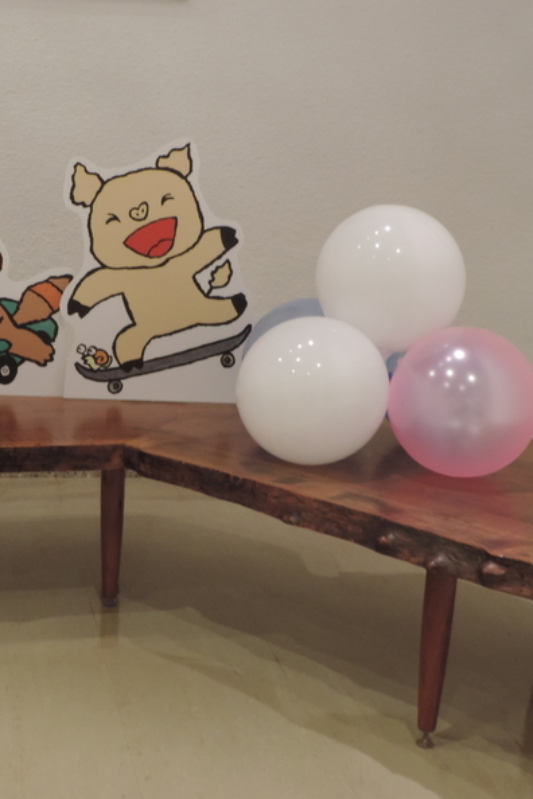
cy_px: 400
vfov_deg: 35.6
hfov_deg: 23.9
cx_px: 125
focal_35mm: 56
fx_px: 1244
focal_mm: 7.1
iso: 400
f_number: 3.3
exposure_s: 1/15
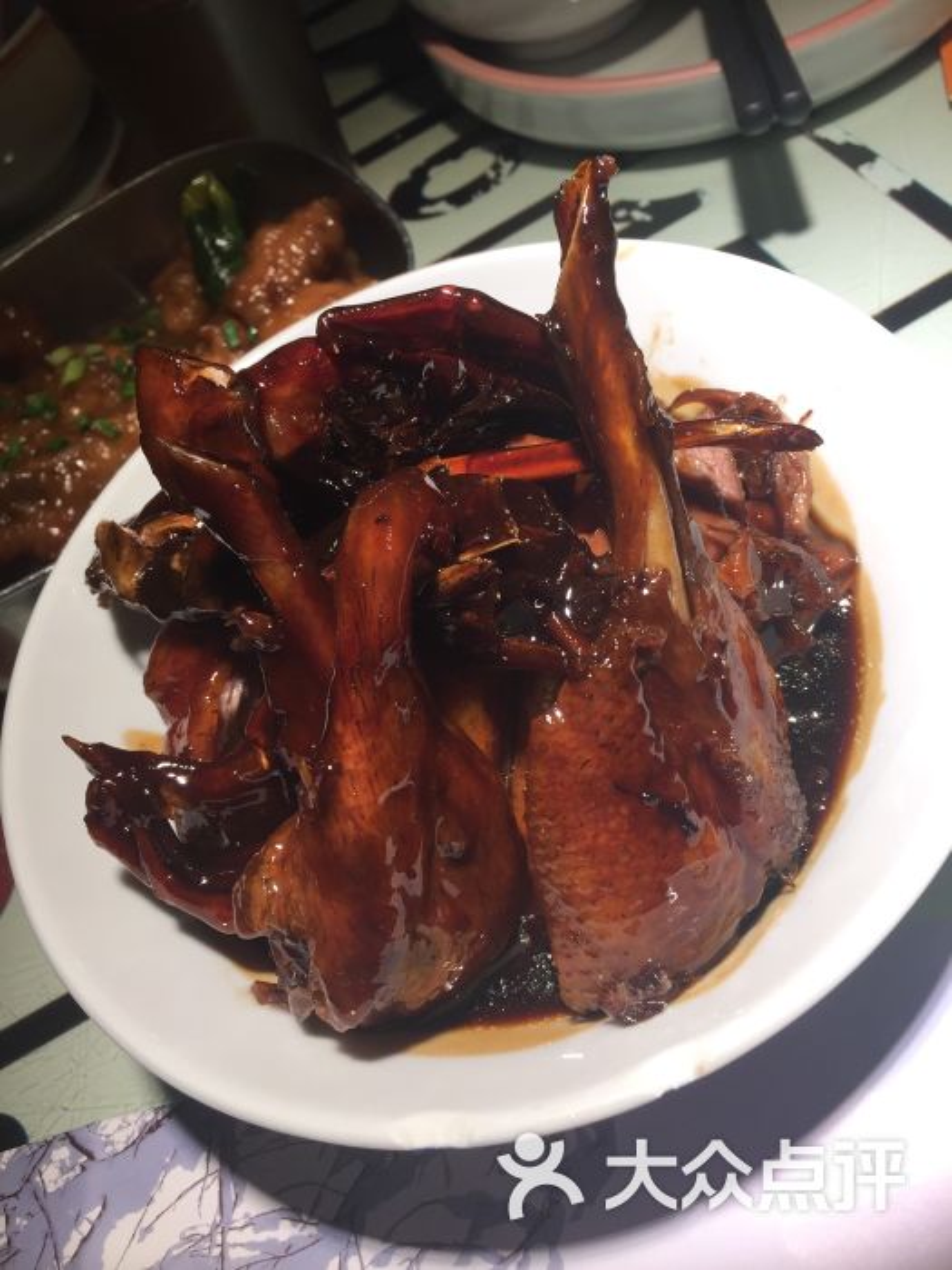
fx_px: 1063
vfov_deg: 61.7
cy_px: 635
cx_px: 476
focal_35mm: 29
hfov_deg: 48.2
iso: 40
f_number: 2.2
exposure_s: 1/100
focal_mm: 4.15
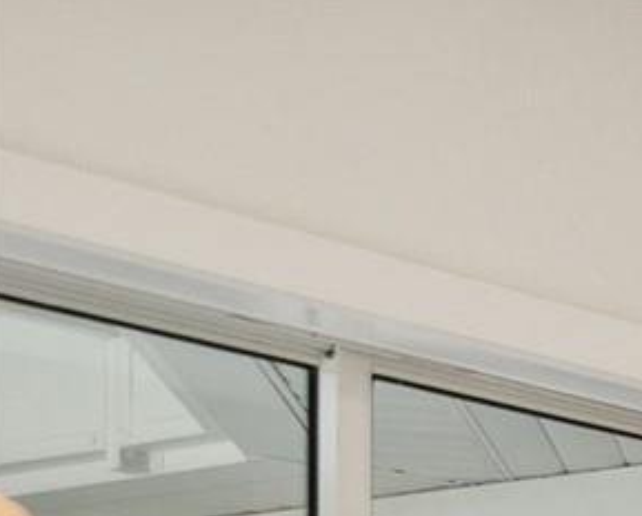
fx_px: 2873
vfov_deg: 9.6
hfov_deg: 10.2
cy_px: 996
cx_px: 1763
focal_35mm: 151
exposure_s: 1/400
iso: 1600
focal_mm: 14
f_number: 4
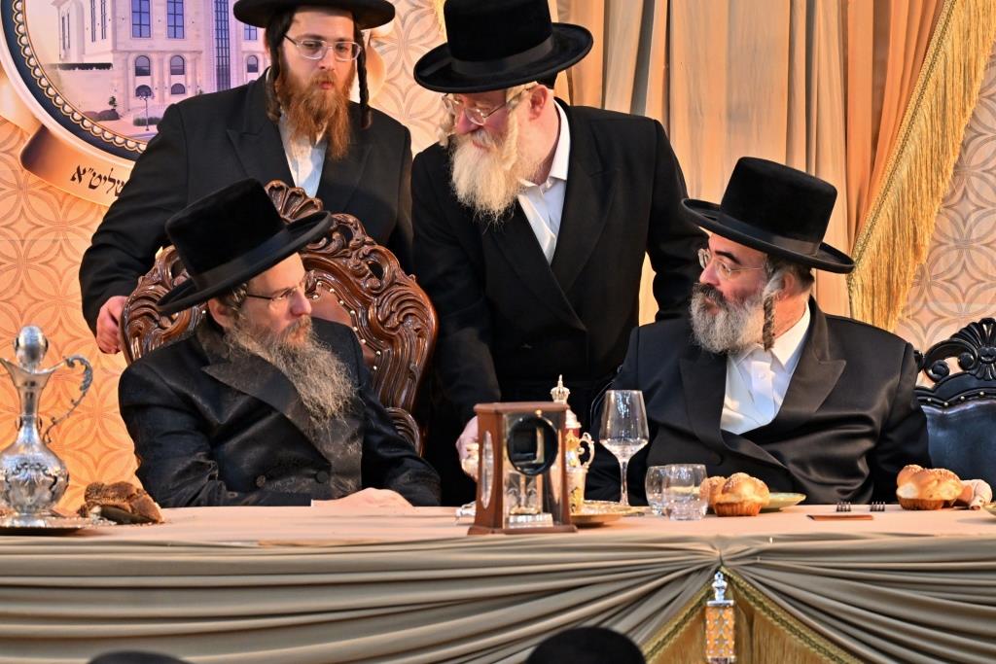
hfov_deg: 11.4
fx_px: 4980
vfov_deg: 7.6
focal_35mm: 180
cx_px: 498
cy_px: 332
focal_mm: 120
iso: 1000
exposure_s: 1/250
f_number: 4
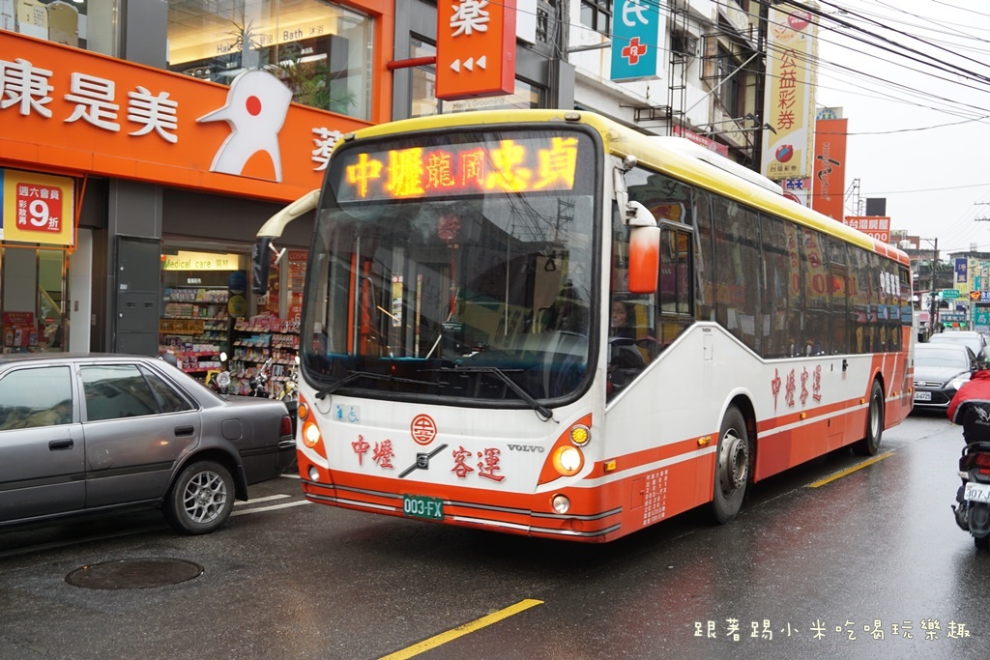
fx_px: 990
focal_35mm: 36
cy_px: 330
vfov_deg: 36.9
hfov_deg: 53.1
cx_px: 495
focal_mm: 24
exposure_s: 1/60
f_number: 4.5
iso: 160
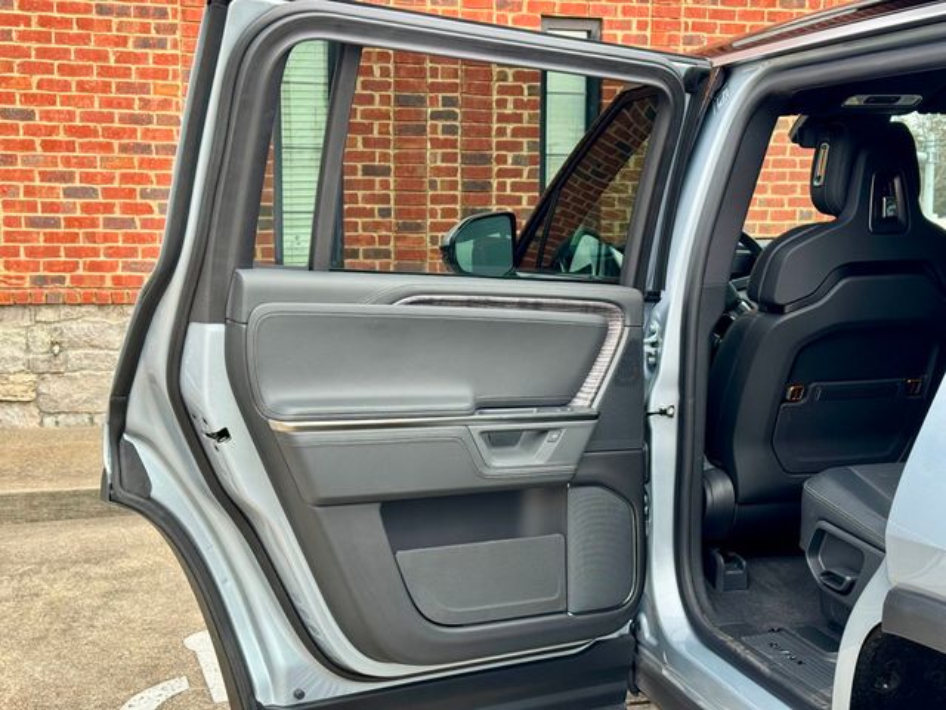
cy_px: 355
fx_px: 1312
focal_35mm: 48
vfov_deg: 30.3
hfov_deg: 39.7
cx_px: 473
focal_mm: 6.76
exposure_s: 1/651
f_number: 1.78
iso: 64
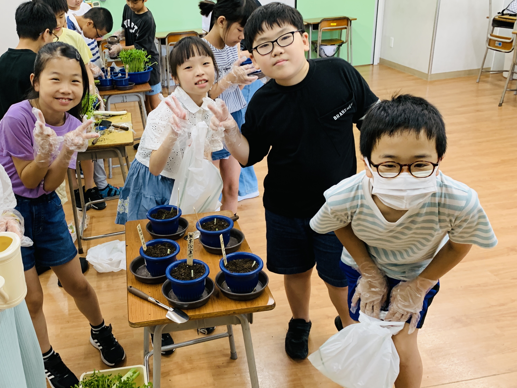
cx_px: 183
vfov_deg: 40.7
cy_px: 204
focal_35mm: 35
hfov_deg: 51.9
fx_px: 523
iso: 100
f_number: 1.8
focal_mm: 4.25
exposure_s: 1/60
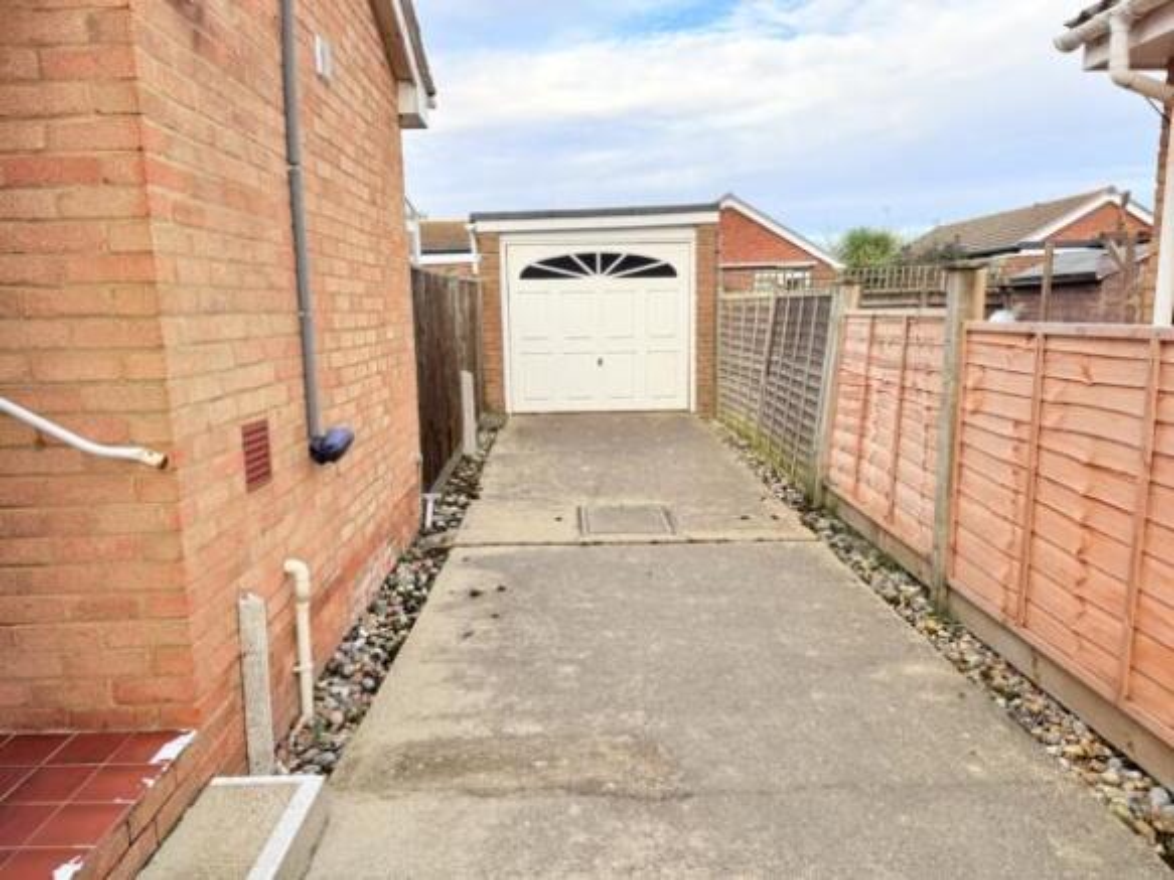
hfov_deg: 71.6
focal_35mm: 24
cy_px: 440
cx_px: 587
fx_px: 814
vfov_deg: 56.8
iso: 80
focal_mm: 6.76
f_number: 1.78
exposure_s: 1/1271
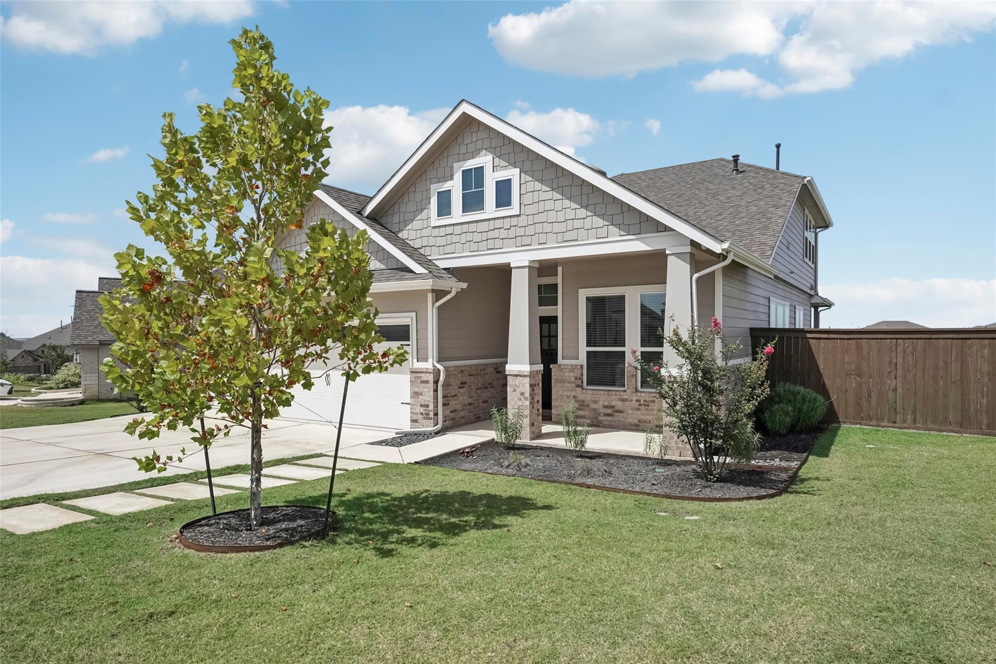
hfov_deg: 83.1
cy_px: 332
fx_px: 562
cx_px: 498
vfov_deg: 61.2
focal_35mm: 20
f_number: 8
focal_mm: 20.3
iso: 400
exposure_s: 1/1000
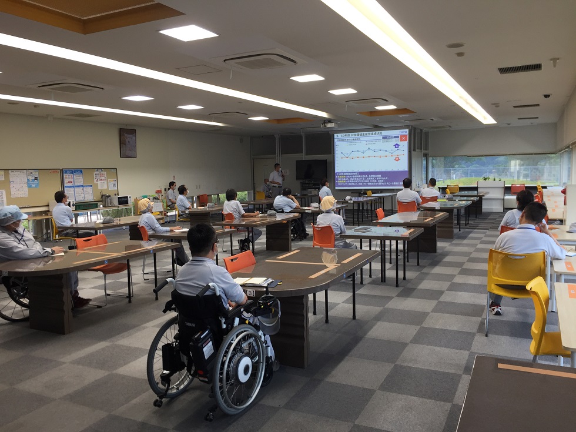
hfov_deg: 61.7
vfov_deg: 48.2
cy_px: 216
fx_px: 483
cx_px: 288
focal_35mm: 29
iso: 40
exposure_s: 1/60
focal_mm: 4.15
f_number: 2.2
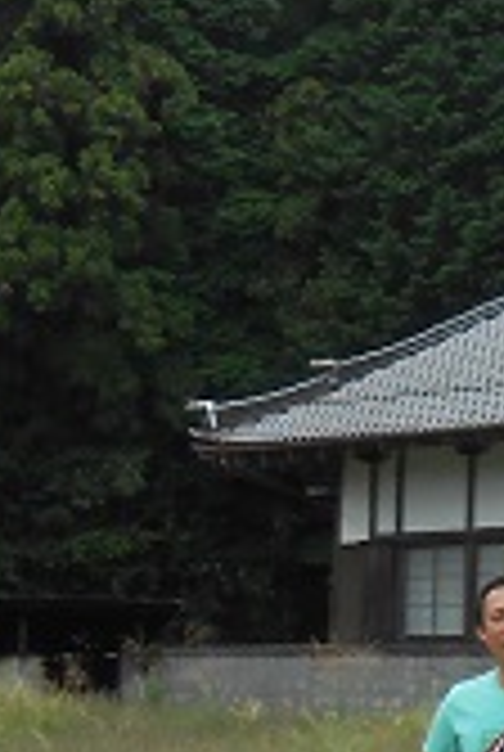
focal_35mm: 149
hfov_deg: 8.4
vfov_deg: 13.8
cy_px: 383
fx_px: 3116
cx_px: 1215
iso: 80
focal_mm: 4.6
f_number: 3.5
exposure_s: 1/250
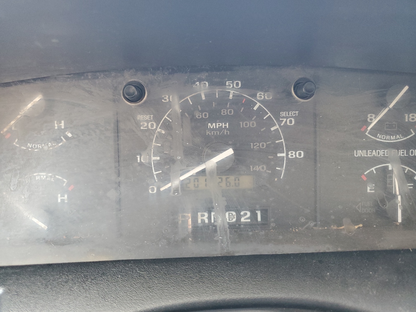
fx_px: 312
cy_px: 156
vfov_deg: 53.1
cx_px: 208
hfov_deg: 67.3
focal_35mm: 26
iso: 156
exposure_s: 1/60.2
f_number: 1.5
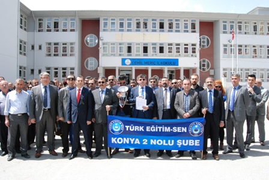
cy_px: 90
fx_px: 202
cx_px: 134
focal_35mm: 27
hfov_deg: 67.3
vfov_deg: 48.1
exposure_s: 1/640
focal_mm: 18
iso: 1600
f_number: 13
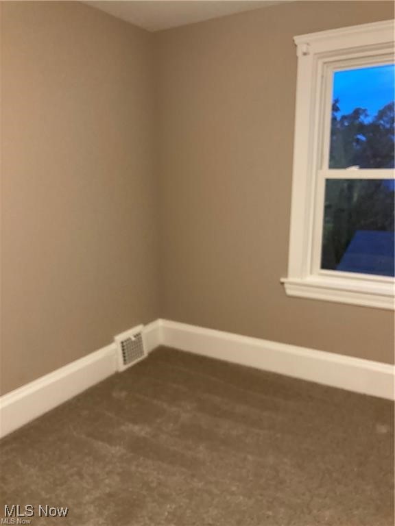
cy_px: 263
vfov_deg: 63.4
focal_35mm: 28
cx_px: 198
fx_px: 426
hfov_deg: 49.7
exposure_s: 1/30
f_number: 1.8
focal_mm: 3.99
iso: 500
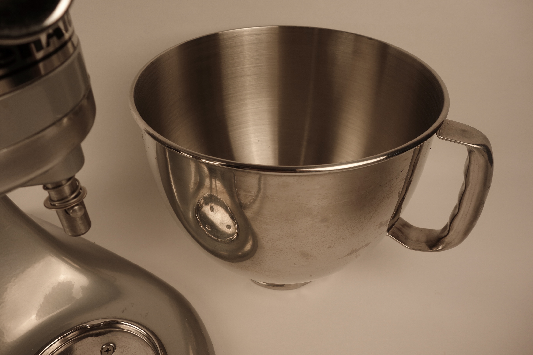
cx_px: 266
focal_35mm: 28
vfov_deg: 46.4
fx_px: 415
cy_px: 178
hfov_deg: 65.5
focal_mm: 10.4
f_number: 5.6
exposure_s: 1/125
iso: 125
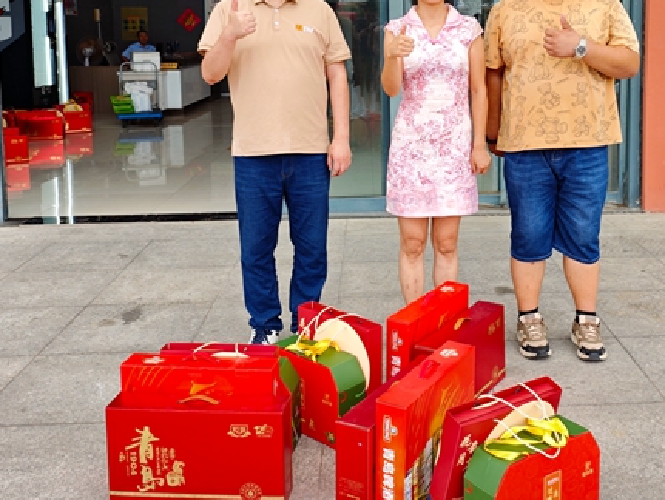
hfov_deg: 46.1
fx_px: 769
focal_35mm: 40
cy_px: 117
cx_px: 438
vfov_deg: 35.1
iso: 64
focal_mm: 6.68
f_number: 1.42
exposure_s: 1/125
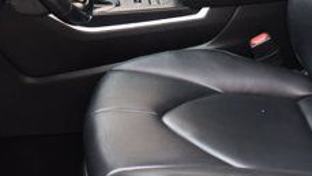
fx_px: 654
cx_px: 125
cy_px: -47
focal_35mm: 79
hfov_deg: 26.8
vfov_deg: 14.7
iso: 800
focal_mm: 18
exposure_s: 1/200
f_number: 3.5
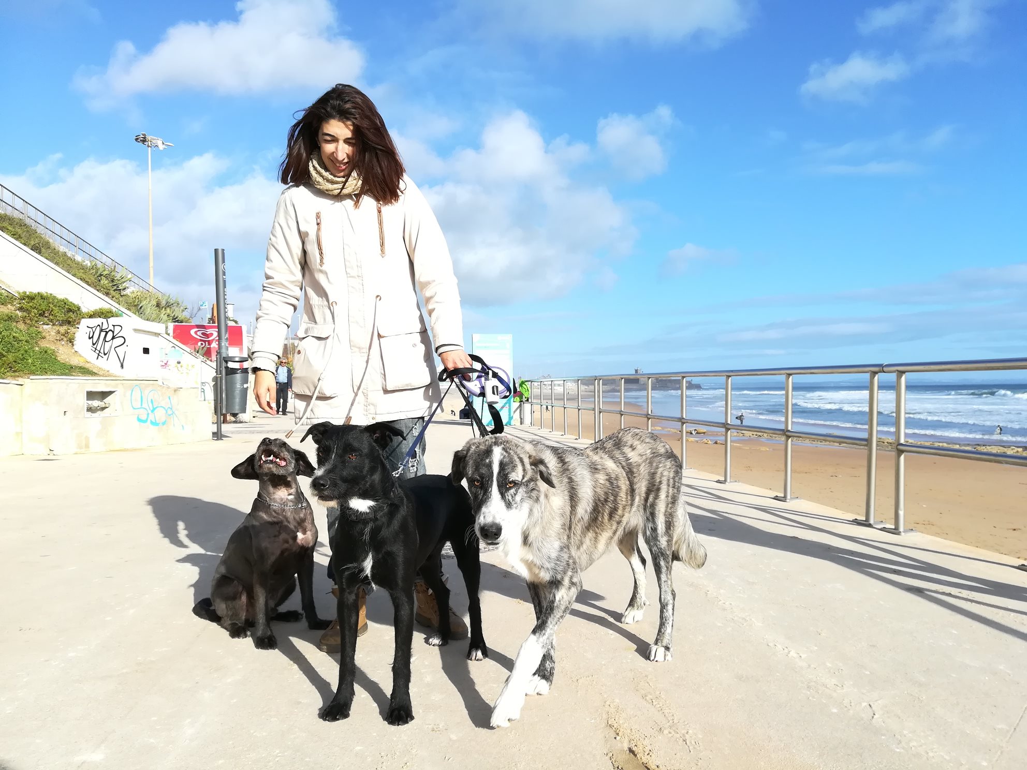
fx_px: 771
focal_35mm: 26
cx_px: 514
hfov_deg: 67.3
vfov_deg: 53.1
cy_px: 385
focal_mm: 3.83
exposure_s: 1/755
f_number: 2.2
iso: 50
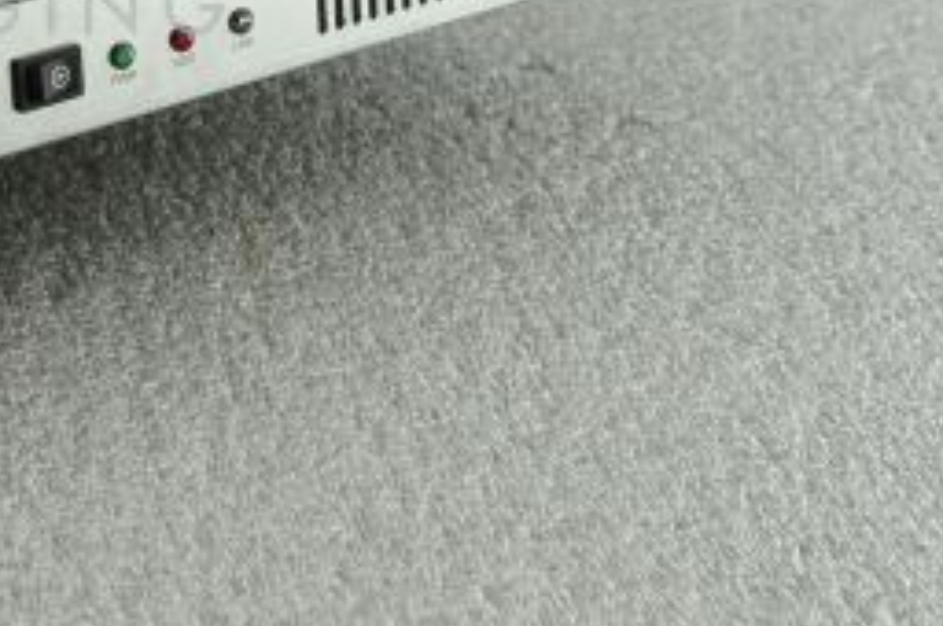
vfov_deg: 10.5
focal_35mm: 129
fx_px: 3375
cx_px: -144
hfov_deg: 15.4
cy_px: -53
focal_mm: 55
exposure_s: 1/125
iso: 1600
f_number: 10
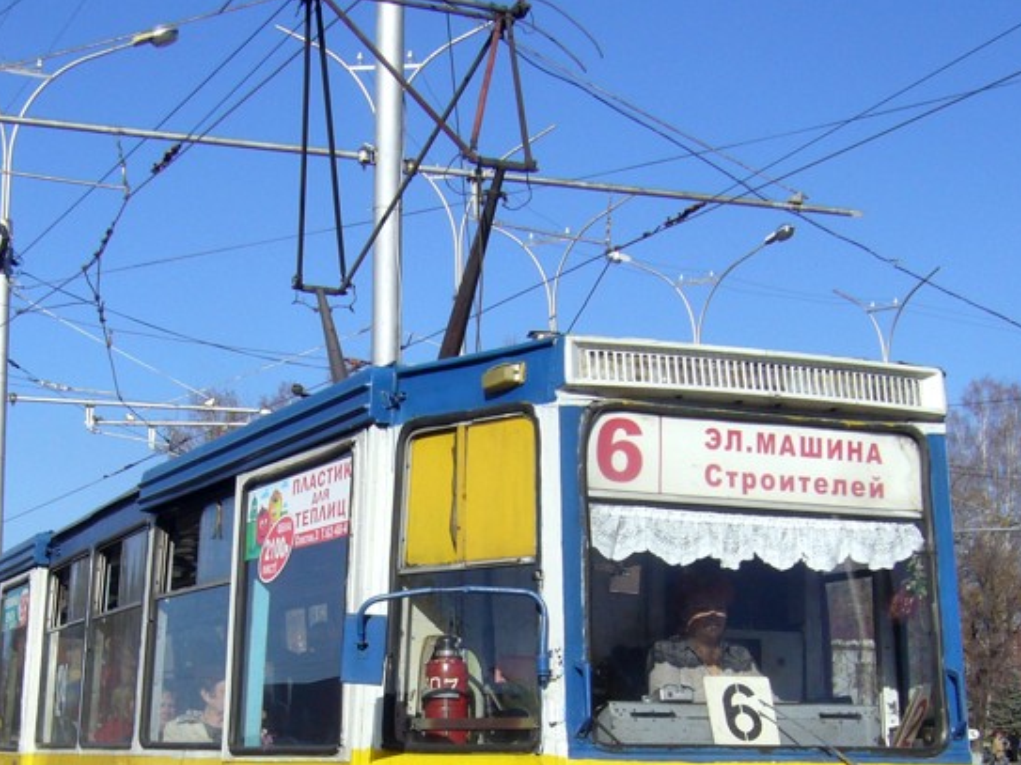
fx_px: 1946
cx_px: 412
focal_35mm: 66
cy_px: 617
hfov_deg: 29.3
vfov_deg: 21.9
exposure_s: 1/400
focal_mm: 5.8
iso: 80
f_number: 5.6
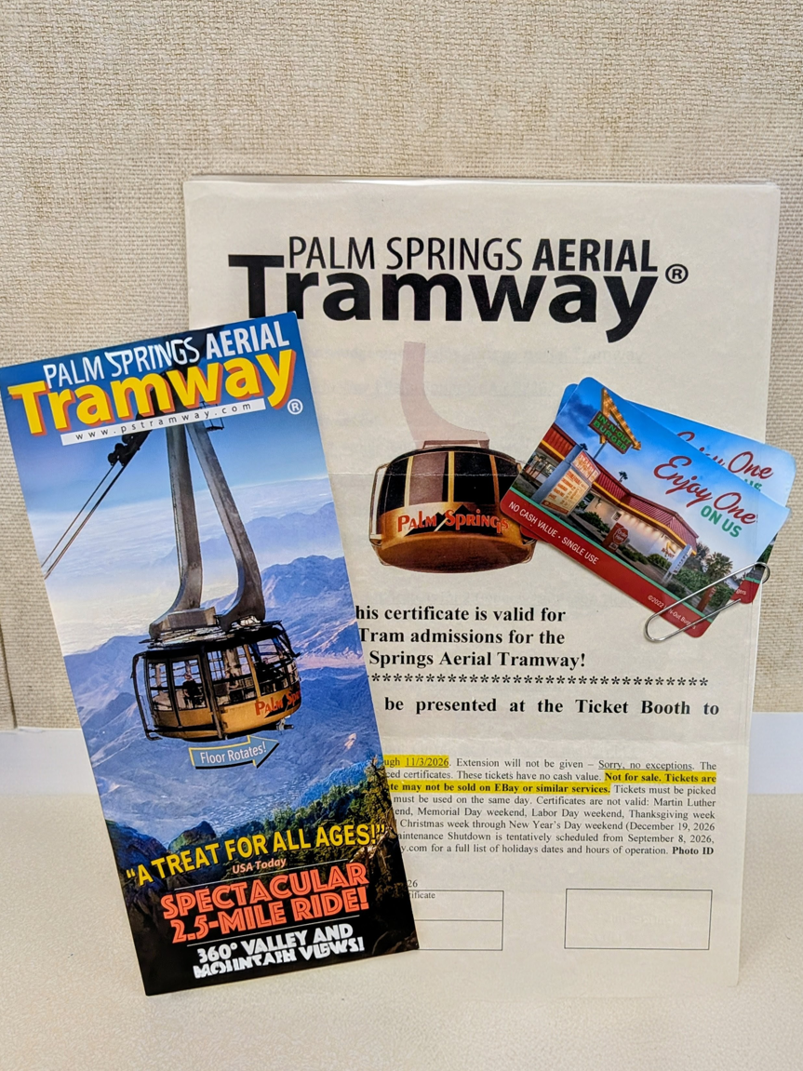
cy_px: 526
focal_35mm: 25
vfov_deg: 69.4
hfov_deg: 54.9
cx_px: 403
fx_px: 773
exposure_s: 1/120
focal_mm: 4.53
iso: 313
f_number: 1.7
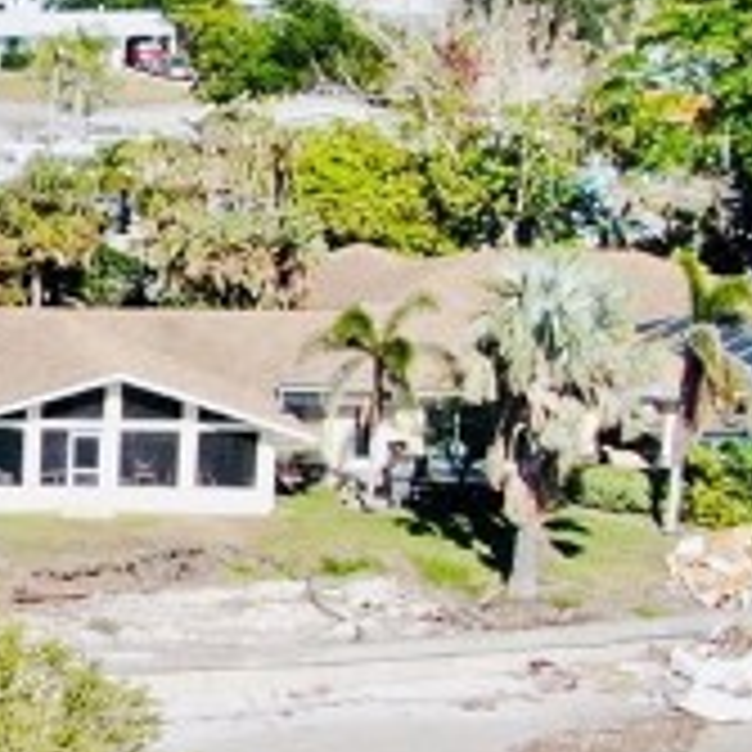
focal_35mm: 184
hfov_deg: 8.9
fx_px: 4522
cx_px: -820
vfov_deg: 9.5
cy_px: 608
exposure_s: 1/1000
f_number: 3.2
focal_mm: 5.82
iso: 100
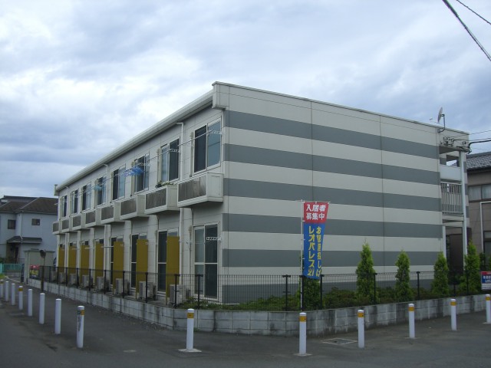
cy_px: 184
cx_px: 246
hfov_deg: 49.0
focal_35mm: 38
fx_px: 539
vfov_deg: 37.7
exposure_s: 1/320
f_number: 4.3
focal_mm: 6.2
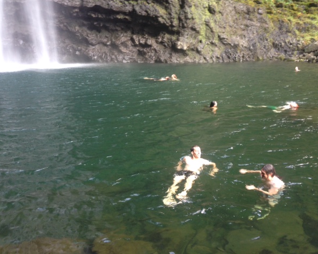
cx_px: 170
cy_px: 127
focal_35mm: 35
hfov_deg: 51.5
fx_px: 329
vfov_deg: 42.2
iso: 50
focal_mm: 4.12
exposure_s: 1/20
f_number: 2.4
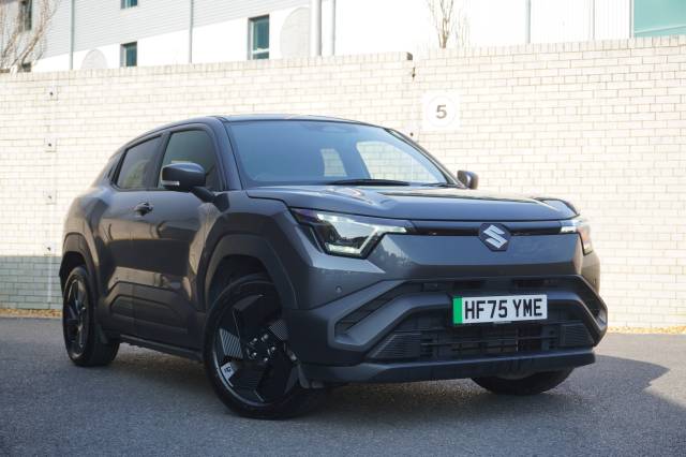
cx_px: 343
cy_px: 228
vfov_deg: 24.4
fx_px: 1057
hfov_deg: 36.0
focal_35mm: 56
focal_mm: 37
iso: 100
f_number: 5.6
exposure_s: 1/60
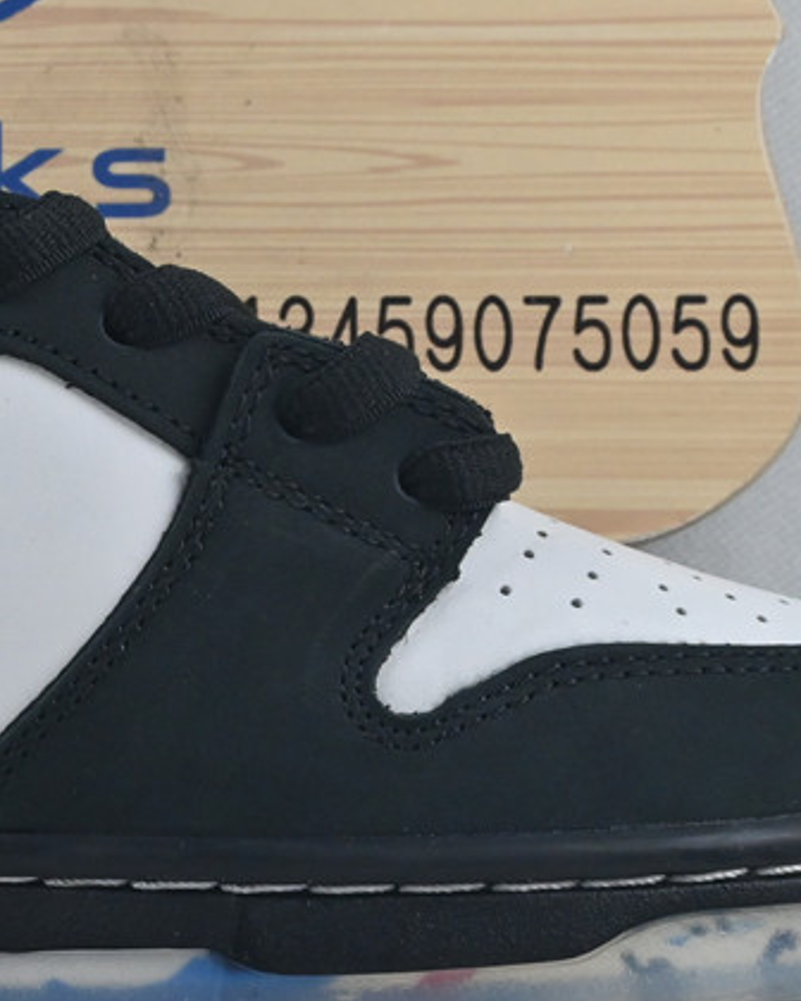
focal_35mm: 127
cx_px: -153
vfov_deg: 15.2
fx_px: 3754
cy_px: 512
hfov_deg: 11.9
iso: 1000
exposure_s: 1/160
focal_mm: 31.5
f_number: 10
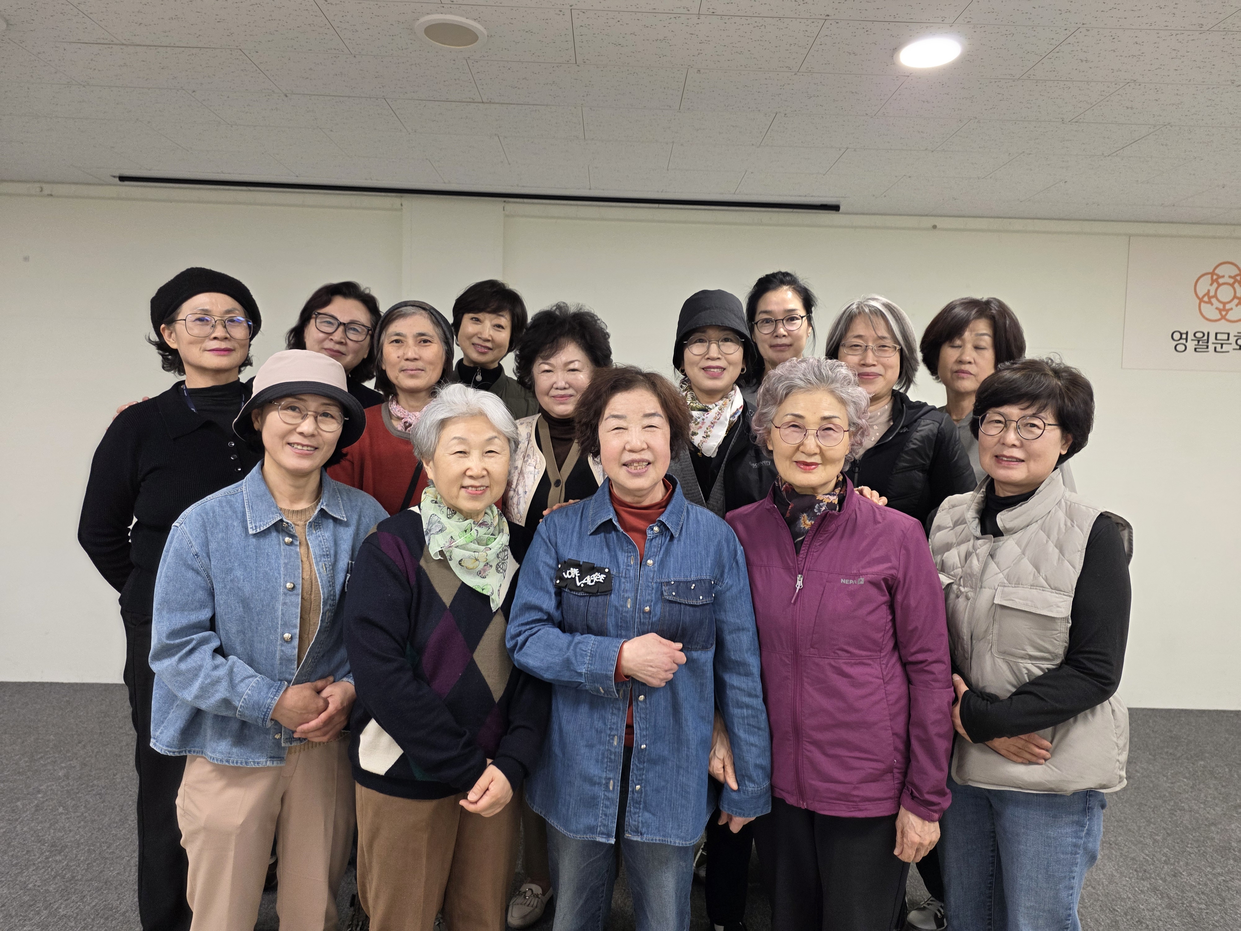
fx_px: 825
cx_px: 620
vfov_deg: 58.9
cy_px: 466
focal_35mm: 23
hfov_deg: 73.9
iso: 250
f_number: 1.7
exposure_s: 1/120
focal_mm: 6.25
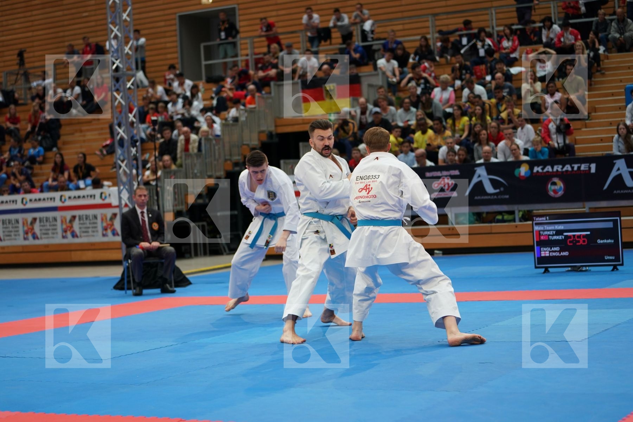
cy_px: 211
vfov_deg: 19.5
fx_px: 1231
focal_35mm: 70
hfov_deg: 28.8
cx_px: 316
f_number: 2.8
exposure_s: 1/500
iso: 640
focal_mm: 70
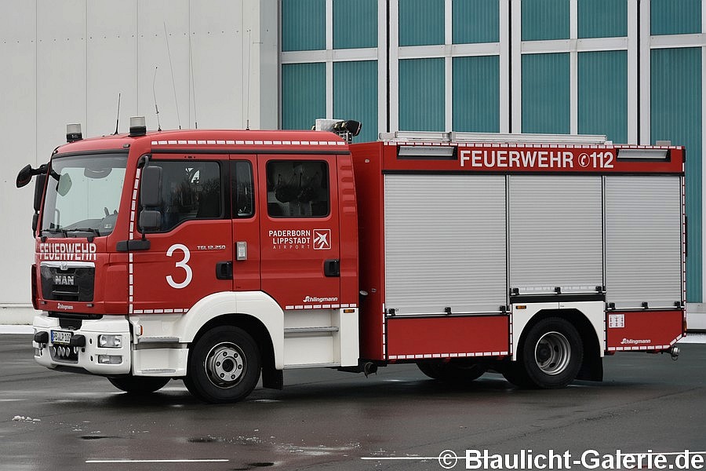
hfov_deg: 23.9
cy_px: 236
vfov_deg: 16.1
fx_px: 1667
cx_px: 353
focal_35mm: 85
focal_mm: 85
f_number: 7.1
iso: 400
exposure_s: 1/200
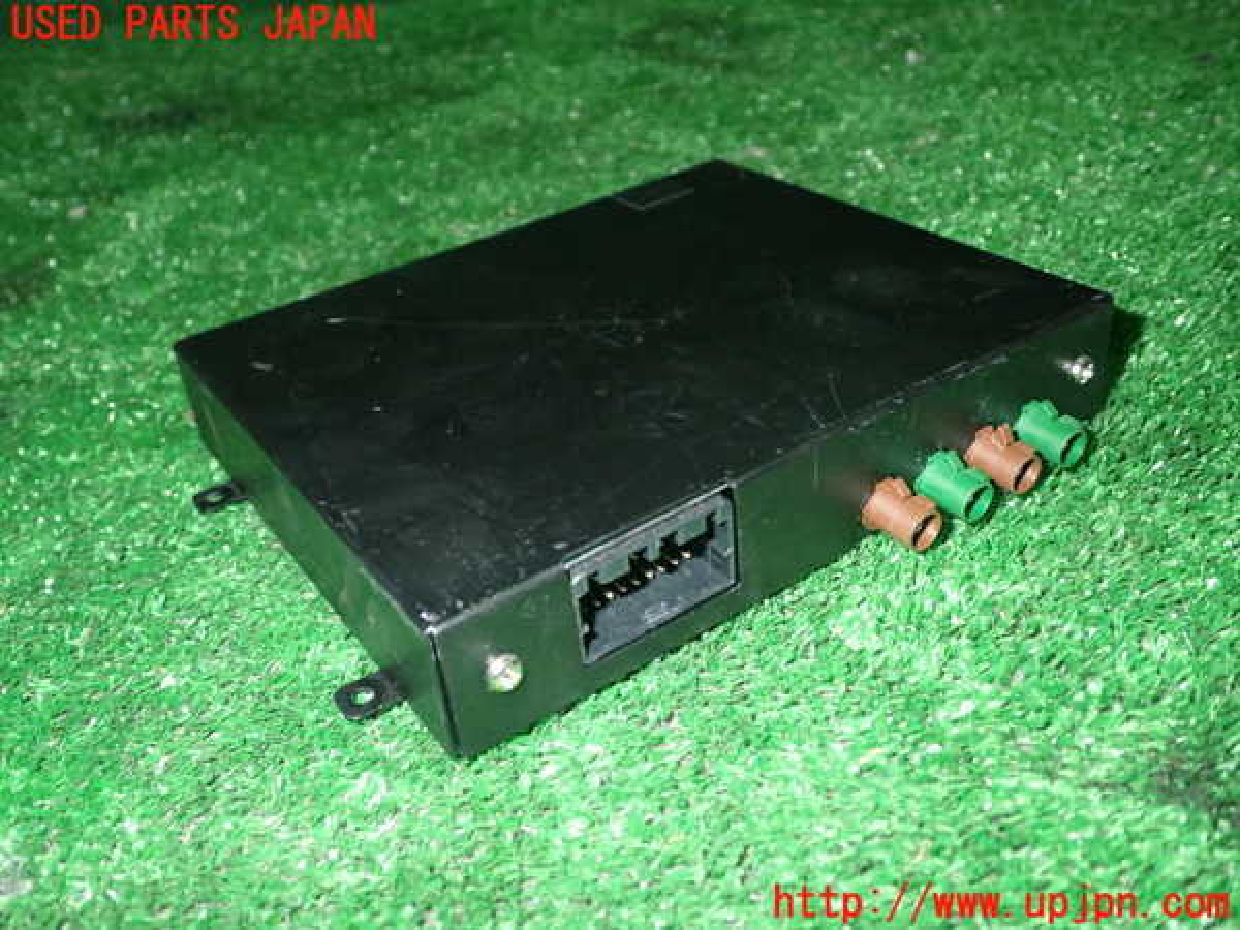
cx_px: 620
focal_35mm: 32
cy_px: 465
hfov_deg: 56.8
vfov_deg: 44.2
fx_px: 1146
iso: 640
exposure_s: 1/30
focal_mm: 5.79
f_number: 7.1
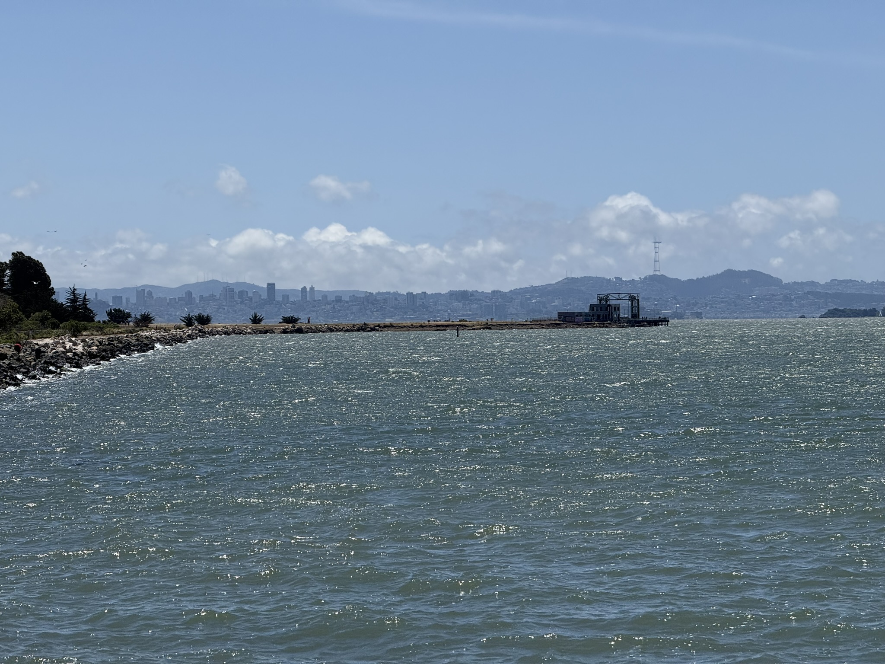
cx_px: 442
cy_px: 332
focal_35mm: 120
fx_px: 3068
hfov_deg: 16.4
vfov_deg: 12.3
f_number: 2.8
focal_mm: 15.66
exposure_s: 1/3344
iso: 50
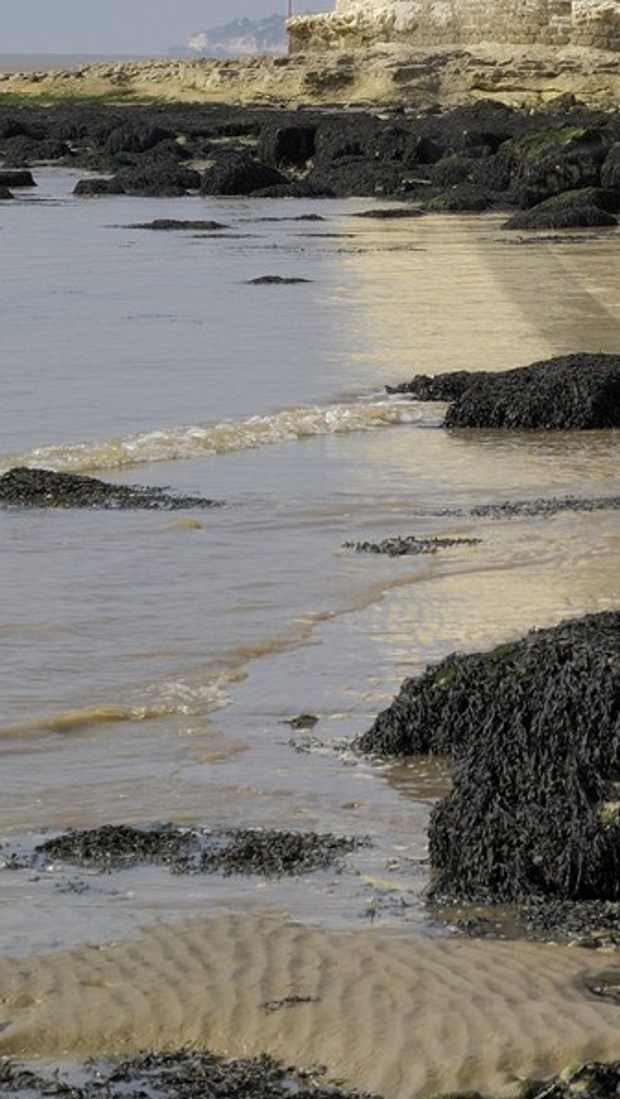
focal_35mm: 189
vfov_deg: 11.2
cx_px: 950
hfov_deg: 6.3
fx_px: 5526
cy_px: -61
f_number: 10
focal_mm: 45
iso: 100
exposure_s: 1/160
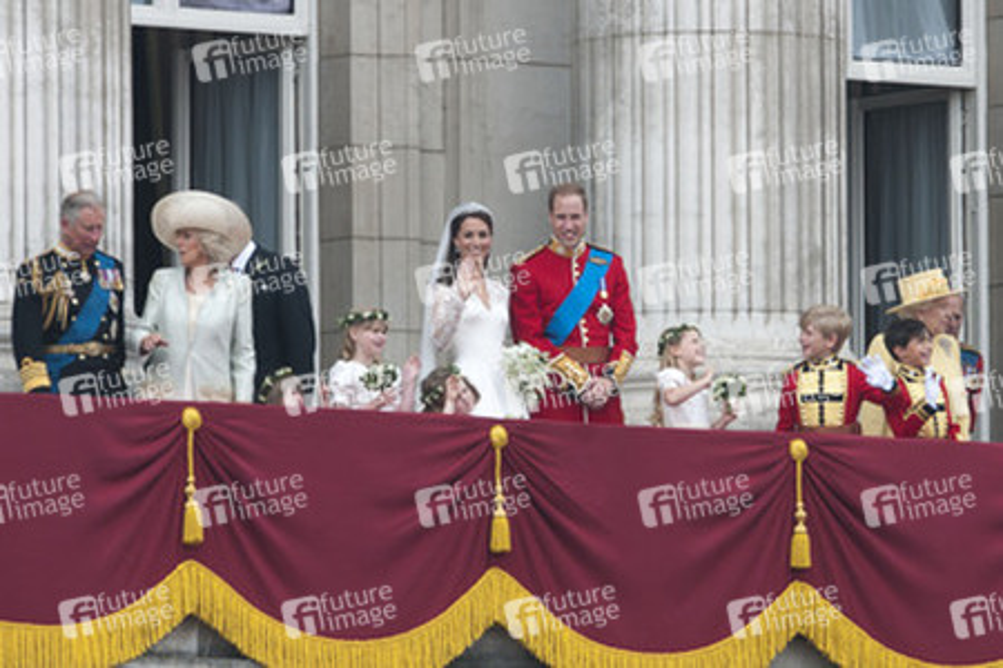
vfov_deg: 2.3
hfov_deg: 3.4
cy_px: 334
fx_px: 16715
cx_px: 502
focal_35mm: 600
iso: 640
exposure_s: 1/1250
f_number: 5.6
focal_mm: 400
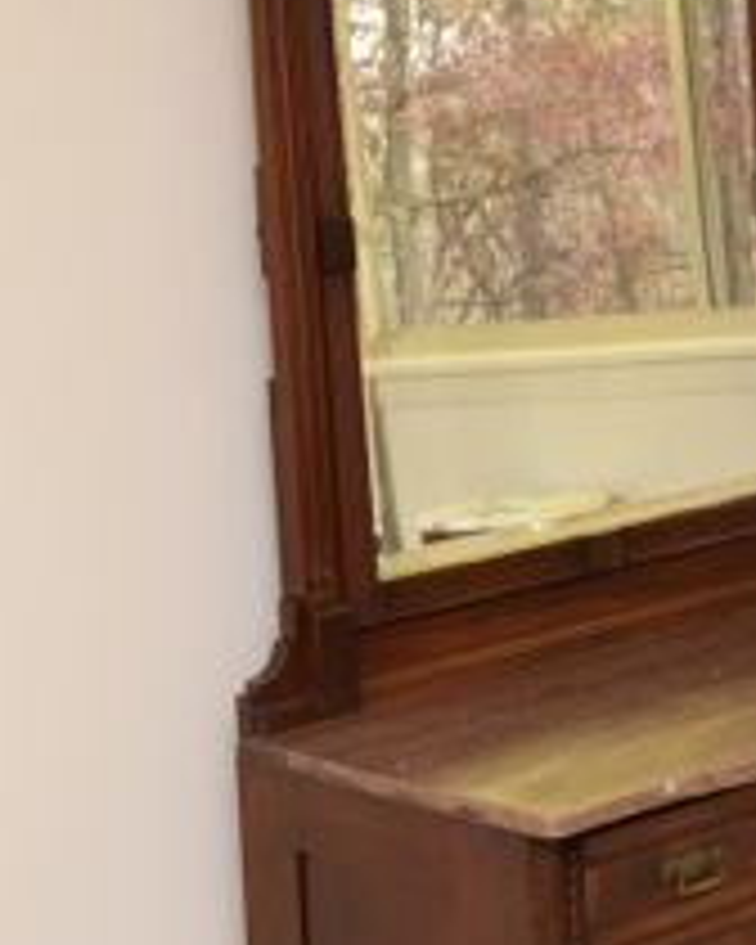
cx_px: 684
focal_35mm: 103
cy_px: 457
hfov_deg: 14.8
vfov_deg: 18.6
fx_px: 2881
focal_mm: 24
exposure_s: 1/125
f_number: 5.6
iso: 800
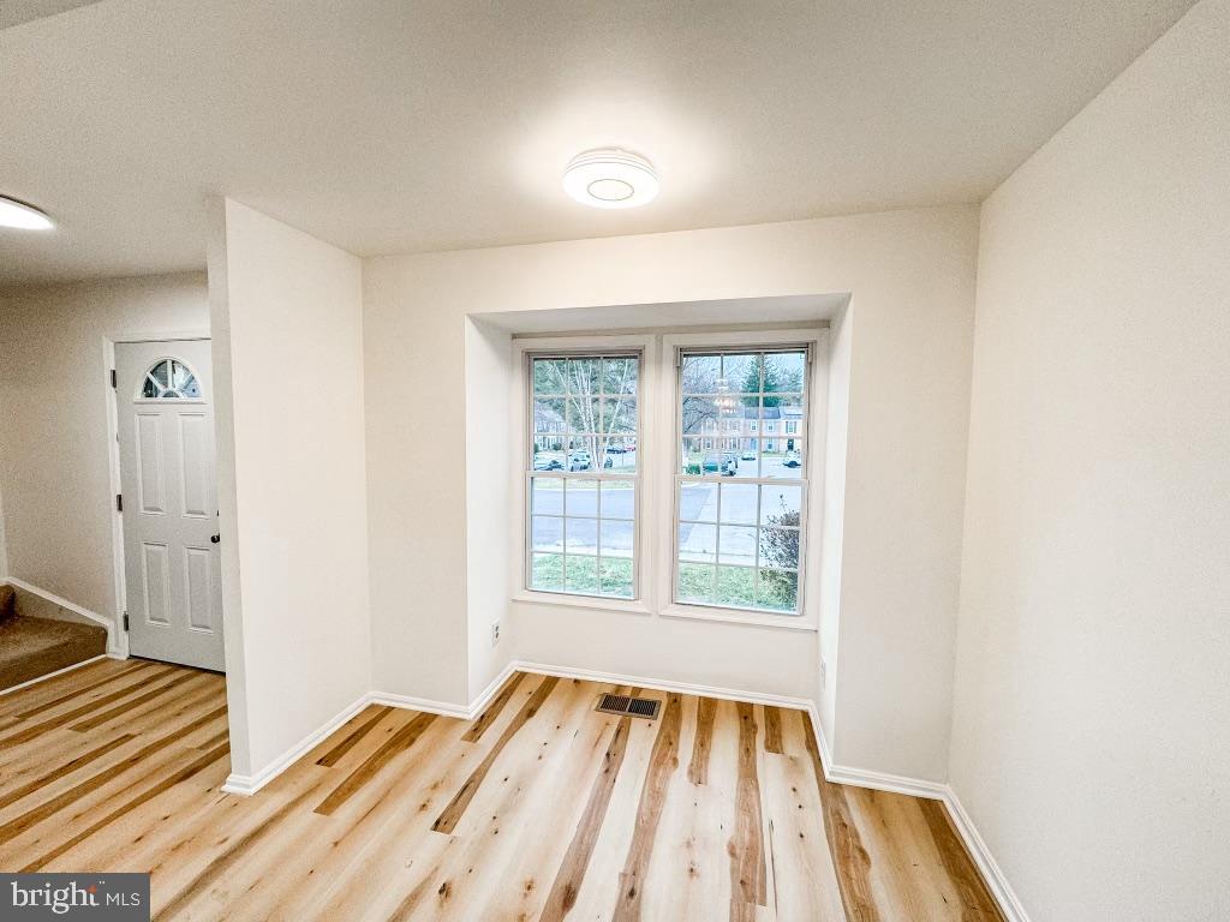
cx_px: 615
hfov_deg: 102.1
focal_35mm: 14
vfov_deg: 85.7
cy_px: 461
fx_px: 497
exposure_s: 1/120
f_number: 2.2
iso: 100
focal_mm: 2.22
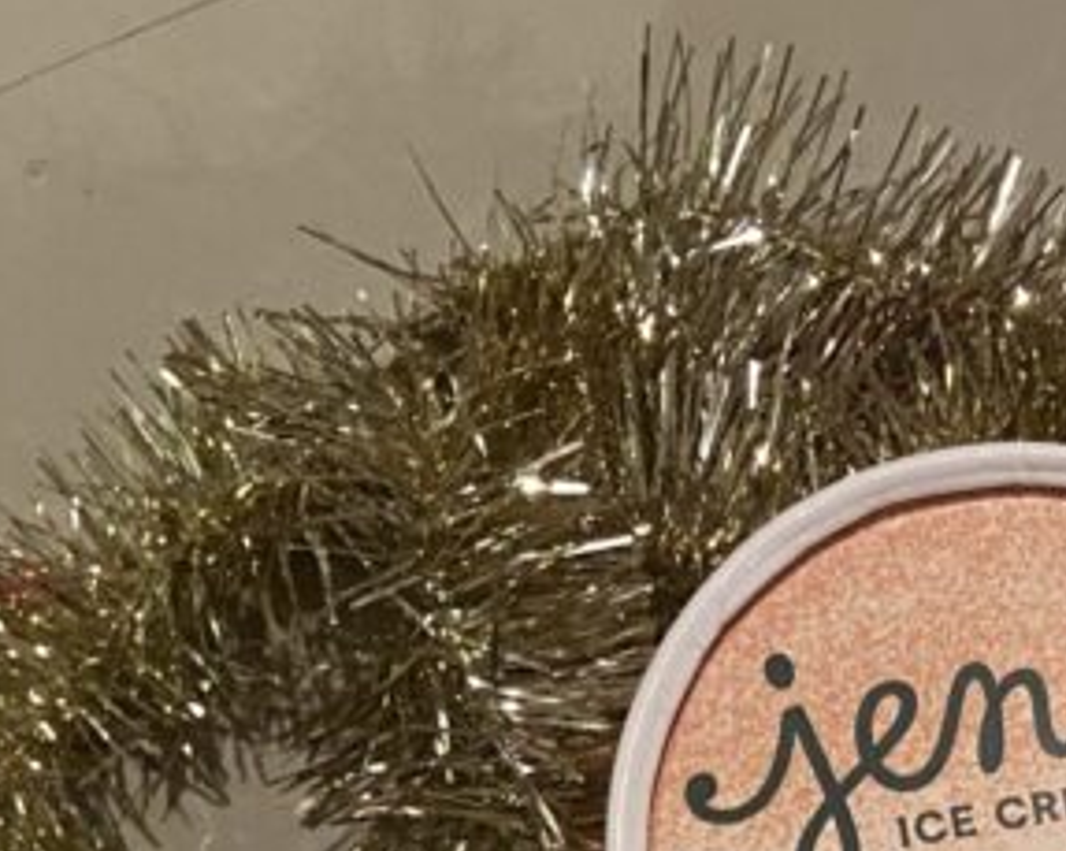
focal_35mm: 85
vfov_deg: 16.3
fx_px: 2679
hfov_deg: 20.3
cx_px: 1449
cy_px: 1319
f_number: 1.8
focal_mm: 4.25
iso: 400
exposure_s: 1/40
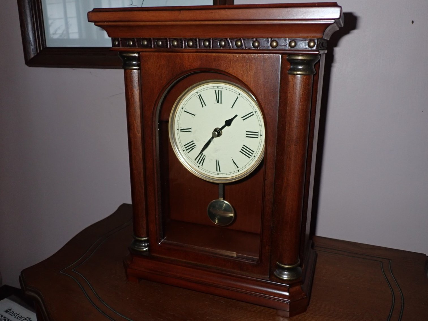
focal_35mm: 30
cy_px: 160
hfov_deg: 60.0
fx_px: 371
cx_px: 214
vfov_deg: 46.8
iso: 250
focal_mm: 5.4
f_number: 6.3
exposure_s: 1/30
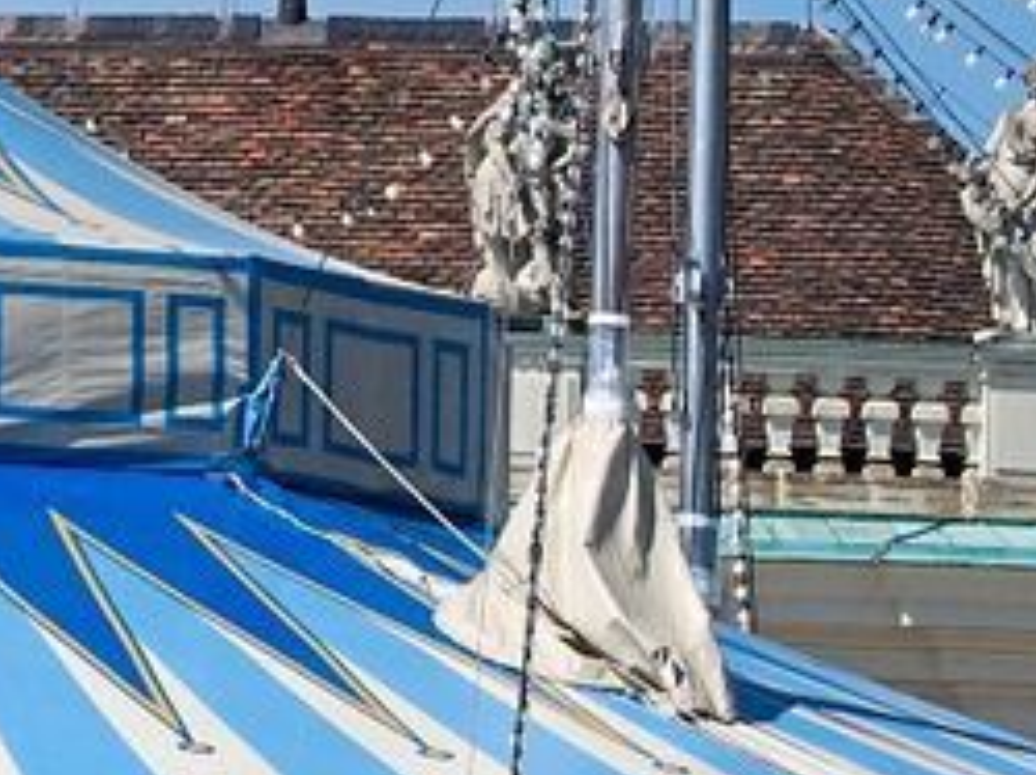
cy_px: -33
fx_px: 16475
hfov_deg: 3.6
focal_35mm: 551
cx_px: -303
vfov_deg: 2.7
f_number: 7.1
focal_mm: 86
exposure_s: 1/1250
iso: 200
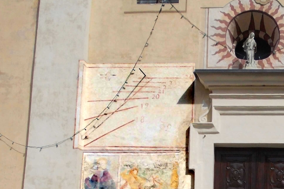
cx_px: 252
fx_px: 592
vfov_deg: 17.7
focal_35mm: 75
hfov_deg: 26.2
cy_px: 193
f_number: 6.2
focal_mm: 5.3
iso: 80
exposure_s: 1/500
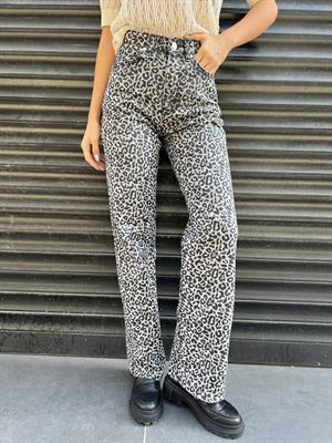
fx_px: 332
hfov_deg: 53.1
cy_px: 222
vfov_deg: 67.3
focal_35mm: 26
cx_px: 166
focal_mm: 5.7
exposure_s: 1/121
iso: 40
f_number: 1.5
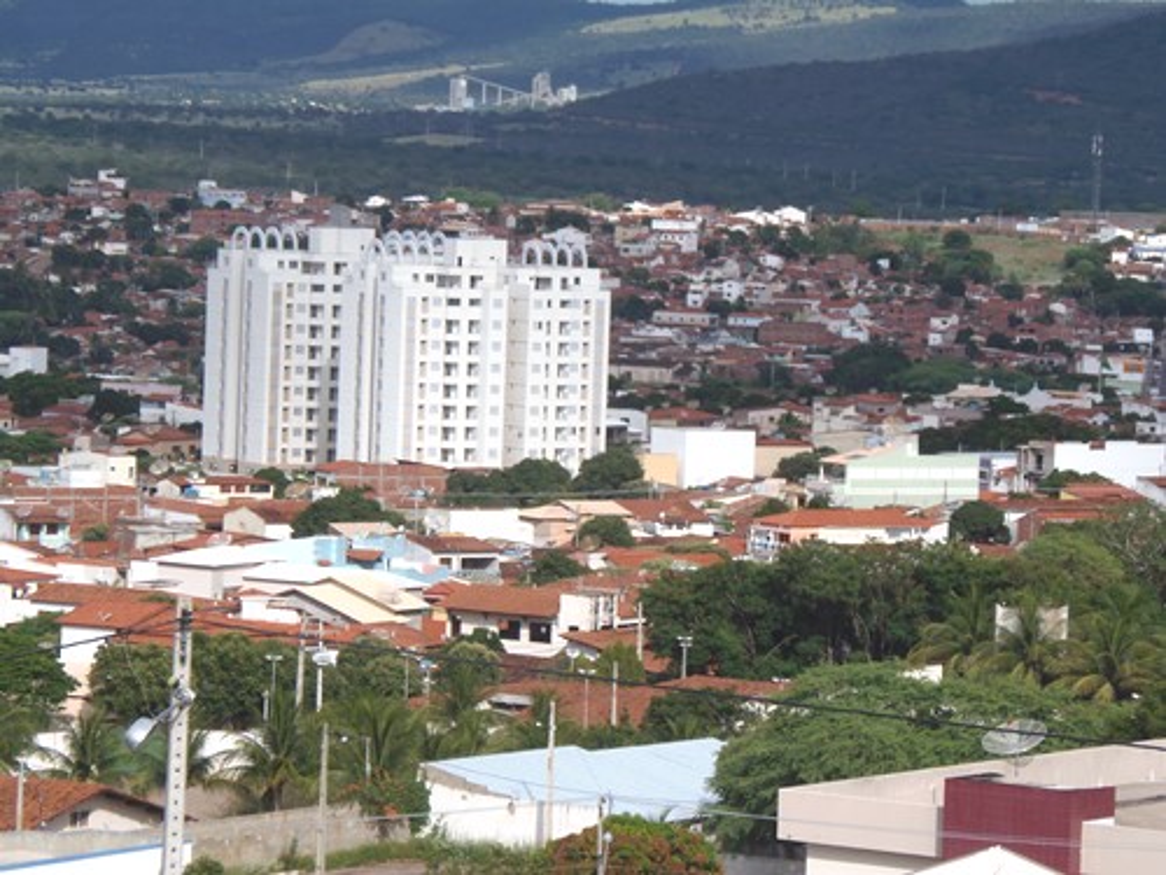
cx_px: 583
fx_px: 6198
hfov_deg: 10.7
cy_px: 438
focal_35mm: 184
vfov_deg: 8.1
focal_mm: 34
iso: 64
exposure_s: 1/500
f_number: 4.9
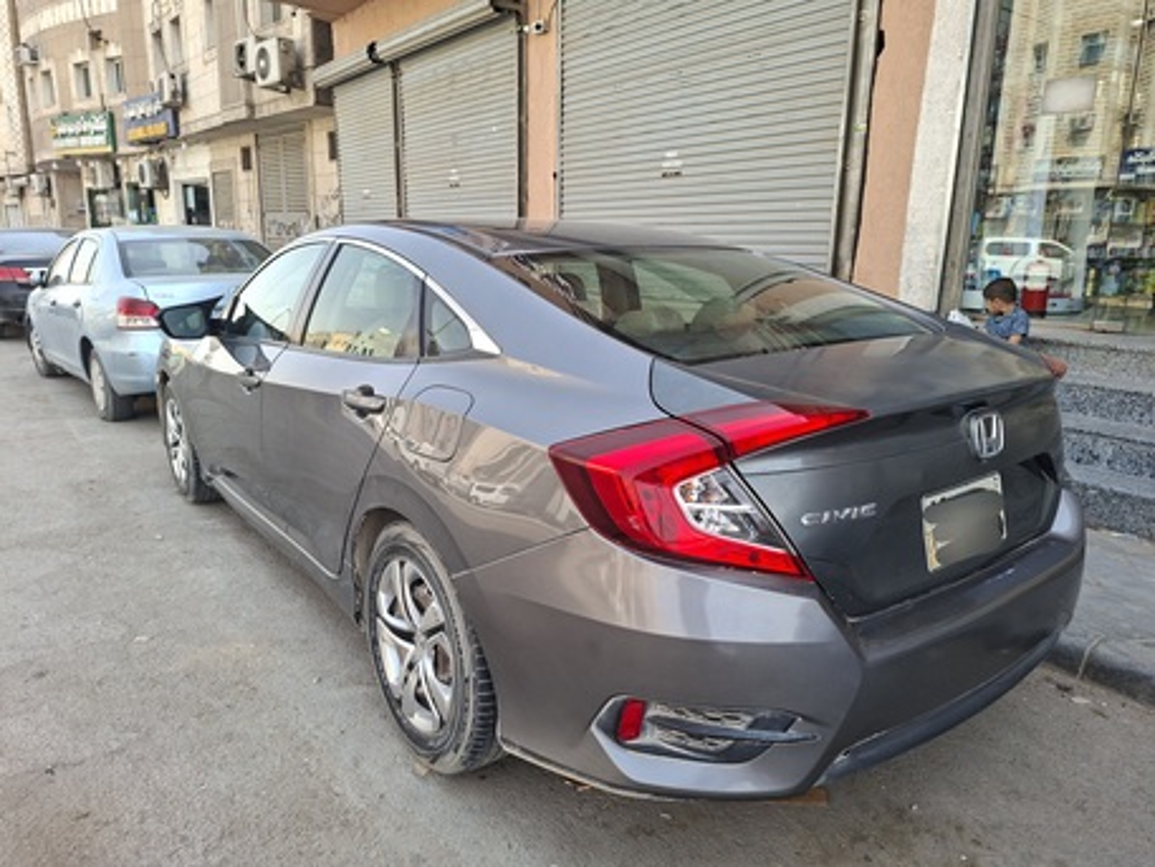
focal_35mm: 23
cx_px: 578
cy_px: 434
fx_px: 768
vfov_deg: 58.9
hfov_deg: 73.9
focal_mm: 5.54
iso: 50
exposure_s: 1/294
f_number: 1.8
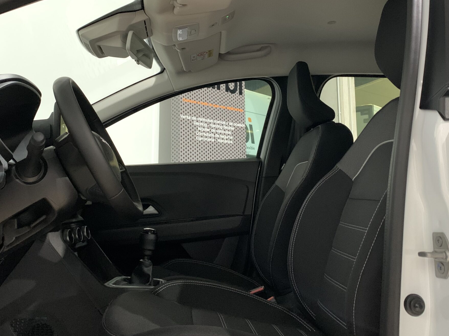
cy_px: 117
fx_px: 493
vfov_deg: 37.4
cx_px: 217
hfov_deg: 49.0
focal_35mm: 38
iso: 800
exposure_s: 1/20
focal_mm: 4.25
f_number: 1.8
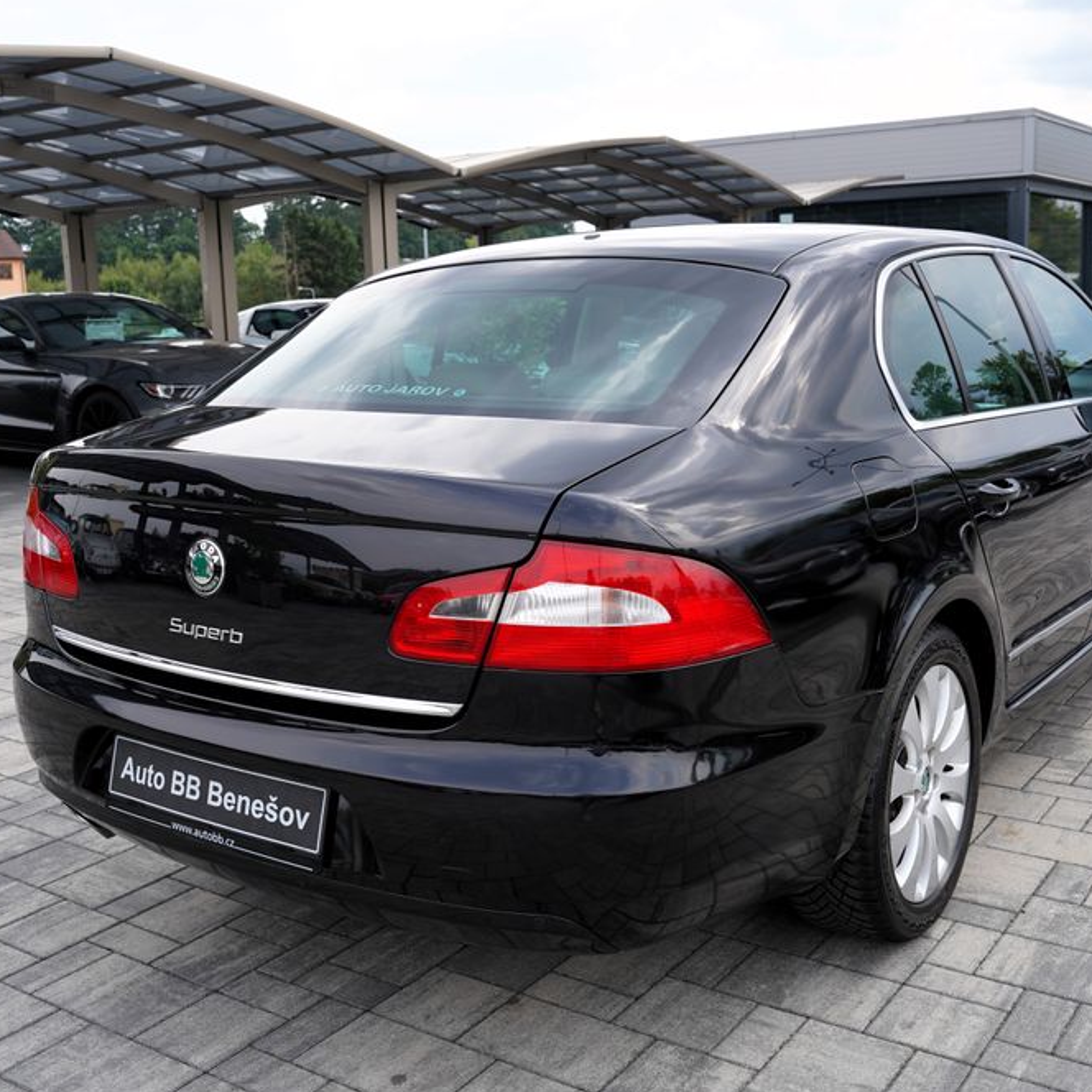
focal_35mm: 38
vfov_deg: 43.9
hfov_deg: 43.9
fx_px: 1356
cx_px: 561
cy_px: 544
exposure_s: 1/160
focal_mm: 29
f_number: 6.3
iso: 100
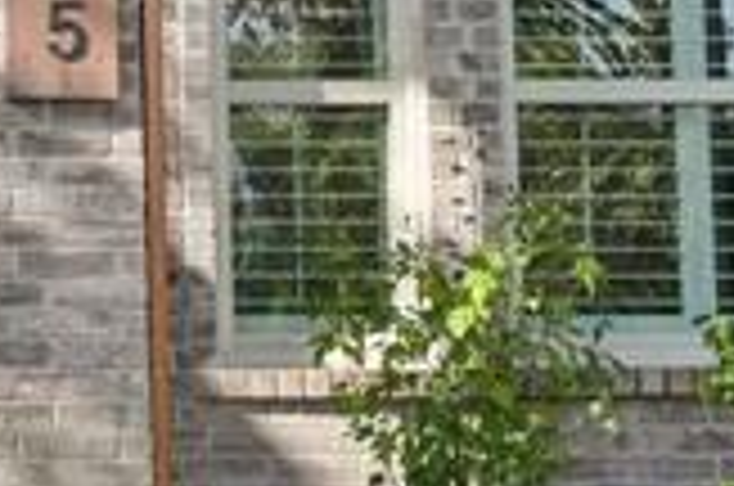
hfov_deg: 10.1
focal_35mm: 189
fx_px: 3846
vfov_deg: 7.2
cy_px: -128
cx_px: -720
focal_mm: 30
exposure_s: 1/250
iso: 400
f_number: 8
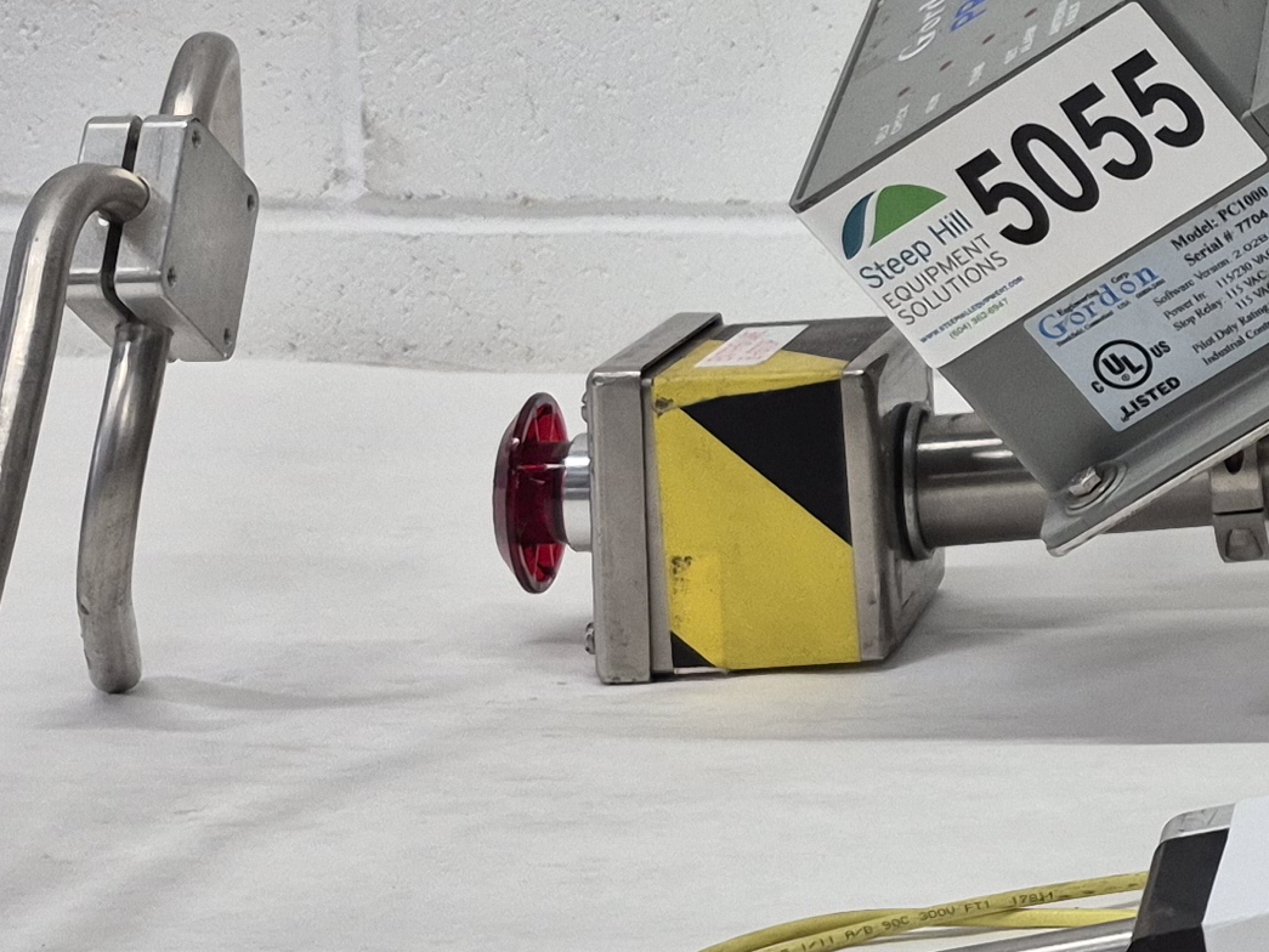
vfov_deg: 16.6
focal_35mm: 88
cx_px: 1892
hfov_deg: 19.5
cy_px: 174
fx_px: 3226
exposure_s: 1/120
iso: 125
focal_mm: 5.4
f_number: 1.8
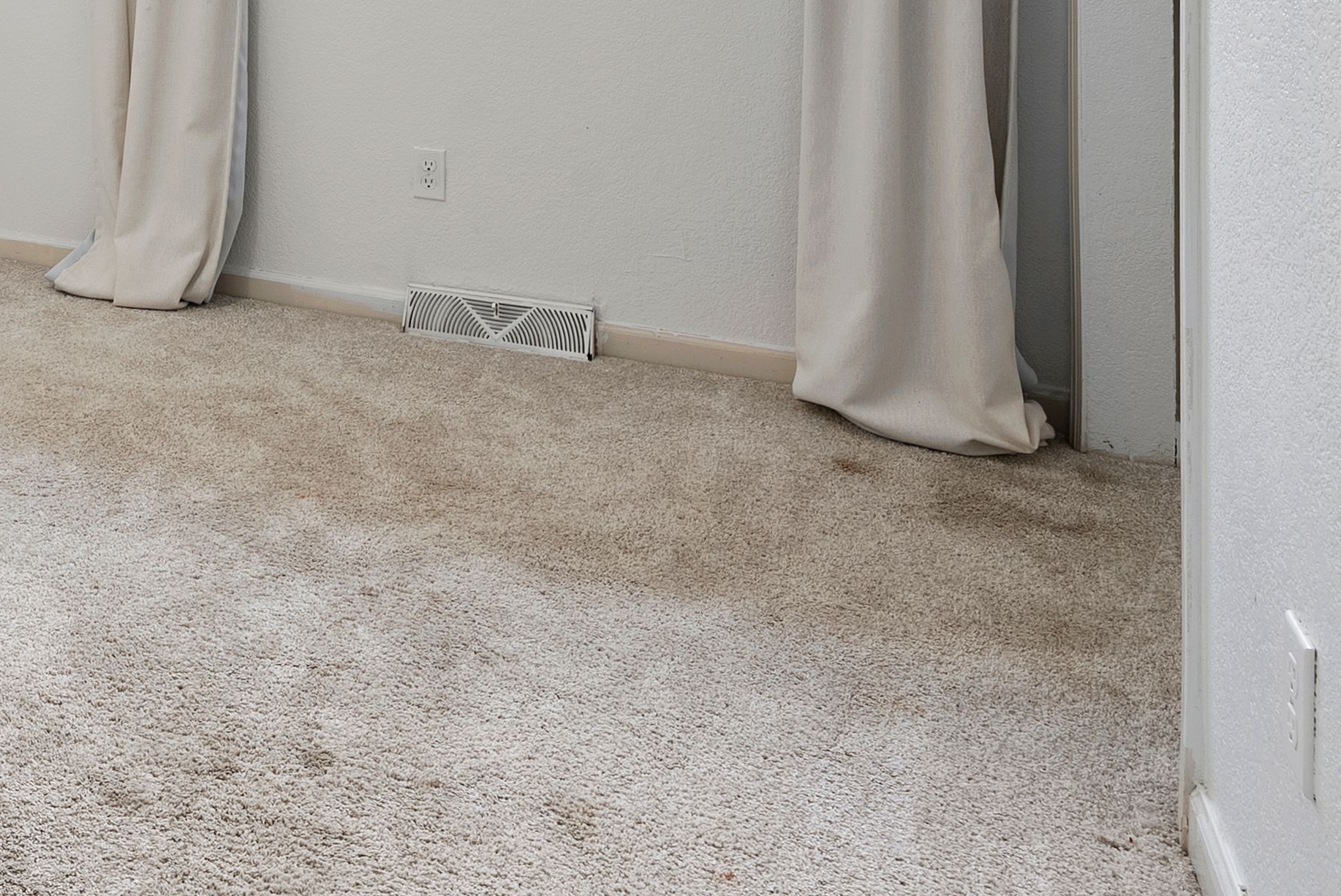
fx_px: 1379
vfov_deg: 31.9
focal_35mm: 37
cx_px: -61
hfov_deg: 42.9
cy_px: -84
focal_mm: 16
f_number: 9
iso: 200
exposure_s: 1/1.67
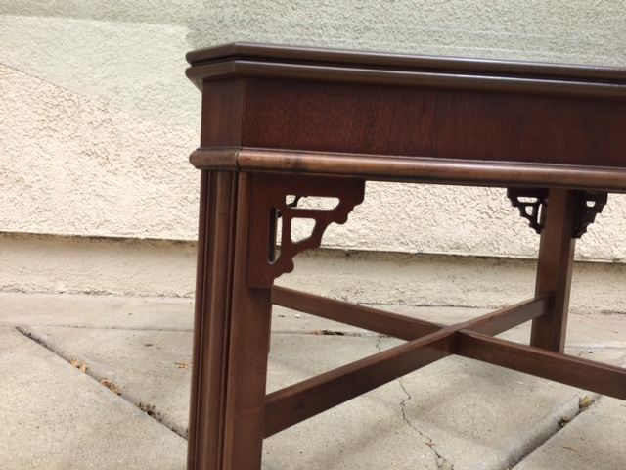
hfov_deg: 61.7
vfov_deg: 48.2
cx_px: 313
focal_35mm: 29
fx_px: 524
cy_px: 235
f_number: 2.2
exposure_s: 1/774
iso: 32
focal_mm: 4.15
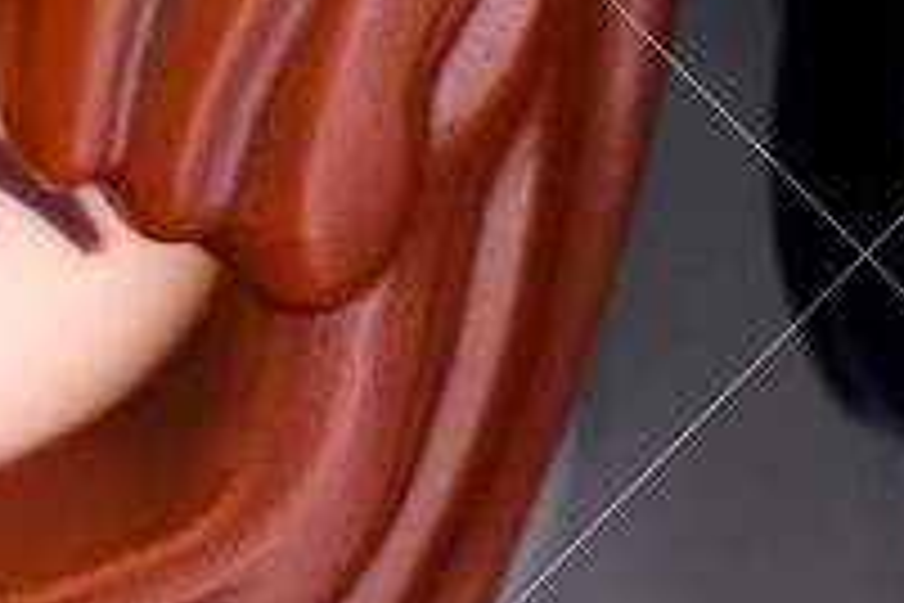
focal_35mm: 484
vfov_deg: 2.8
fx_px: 12153
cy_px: -720
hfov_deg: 4.3
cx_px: 859
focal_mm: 50
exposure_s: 5
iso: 100
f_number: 11
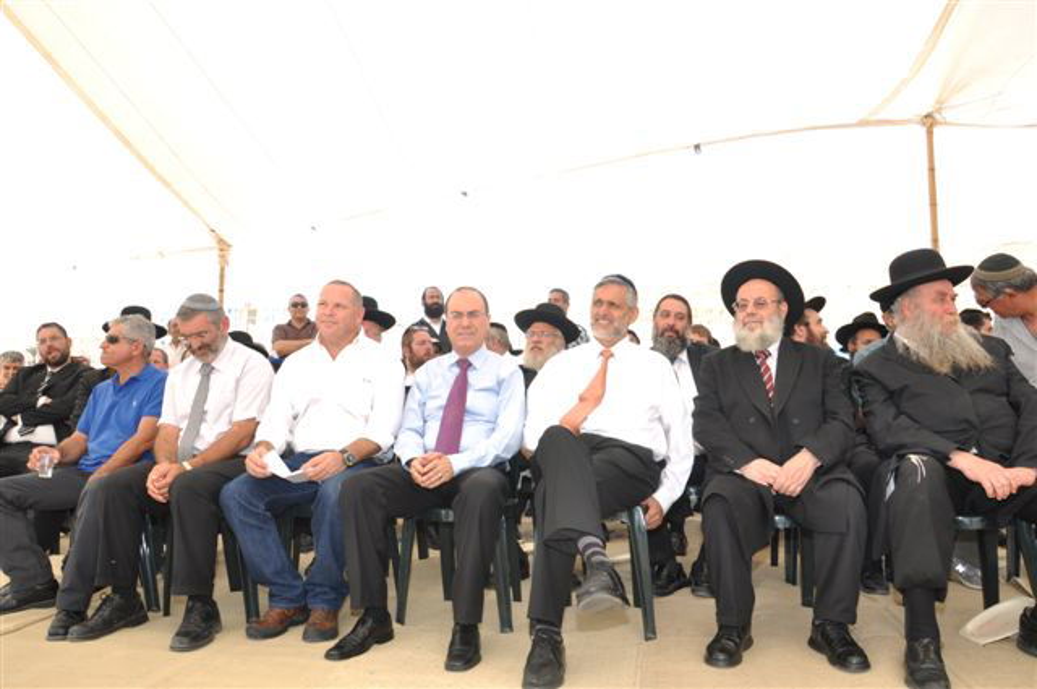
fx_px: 777
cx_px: 518
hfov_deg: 67.4
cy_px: 344
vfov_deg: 47.8
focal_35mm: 27
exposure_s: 1/80
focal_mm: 18
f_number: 9
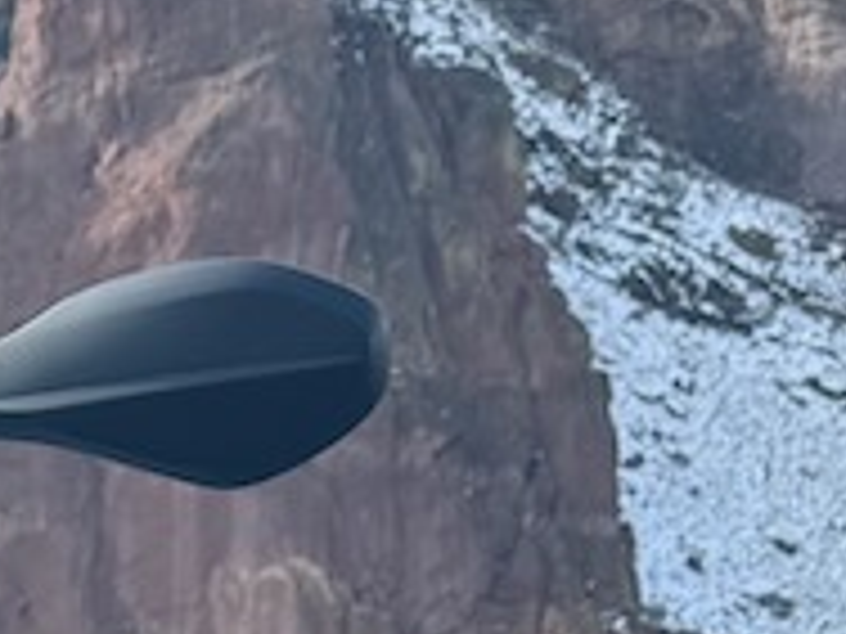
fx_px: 3984
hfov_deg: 11.7
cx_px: -351
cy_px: 1556
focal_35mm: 163
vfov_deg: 8.3
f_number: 1.78
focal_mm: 6.86
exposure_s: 1/1923
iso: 80
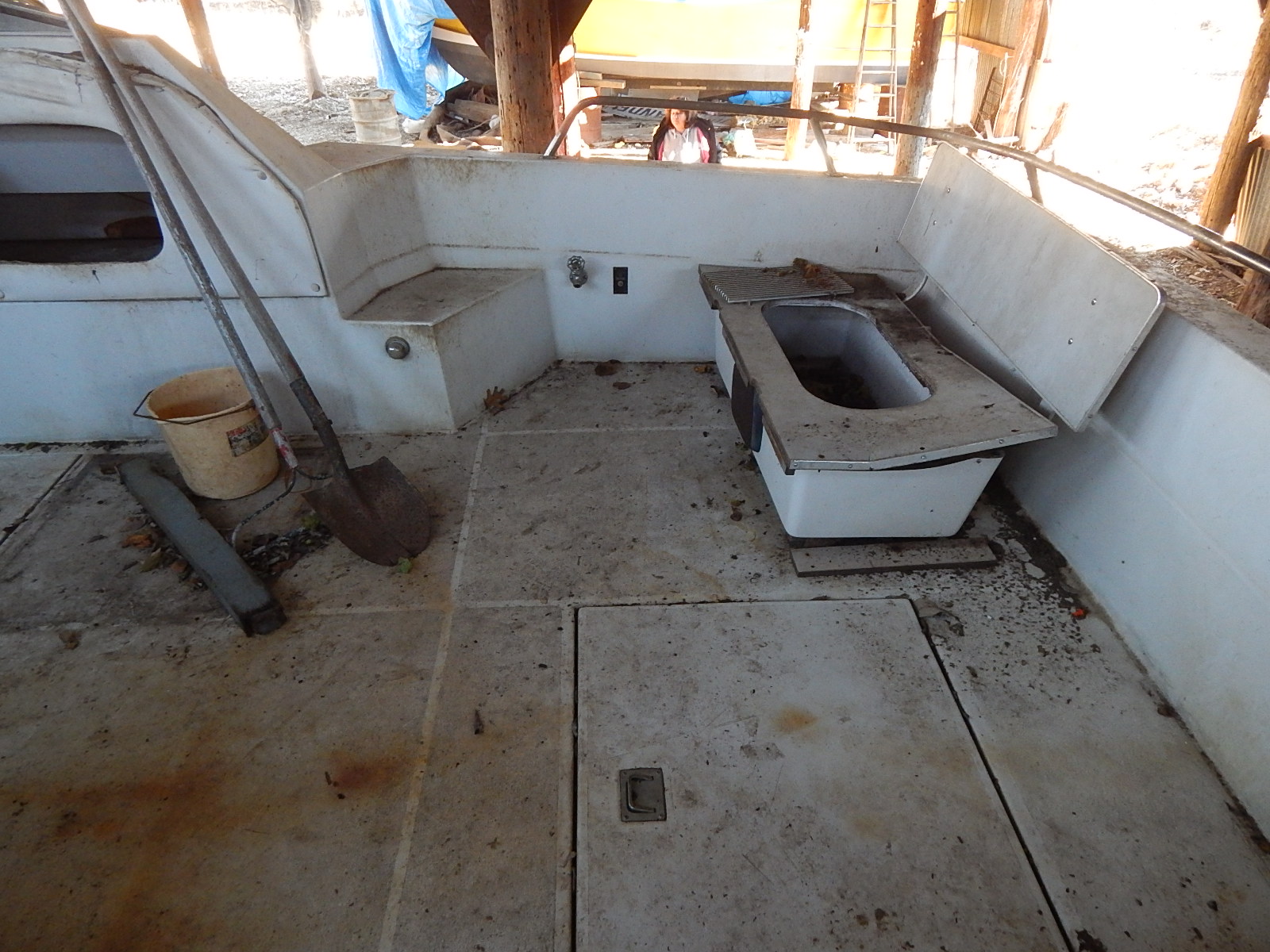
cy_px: 476
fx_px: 807
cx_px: 635
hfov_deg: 76.4
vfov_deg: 61.1
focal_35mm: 22
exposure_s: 1/60
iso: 400
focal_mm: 4
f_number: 3
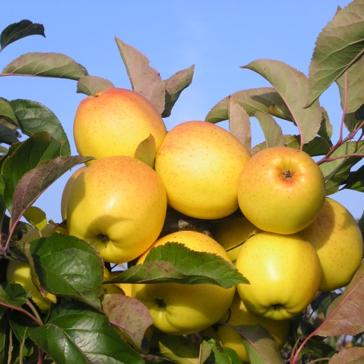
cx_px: 188
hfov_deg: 12.9
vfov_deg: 12.9
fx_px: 1606
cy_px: 182
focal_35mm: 135
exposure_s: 1/180
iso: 100
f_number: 6.7
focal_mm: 23.4
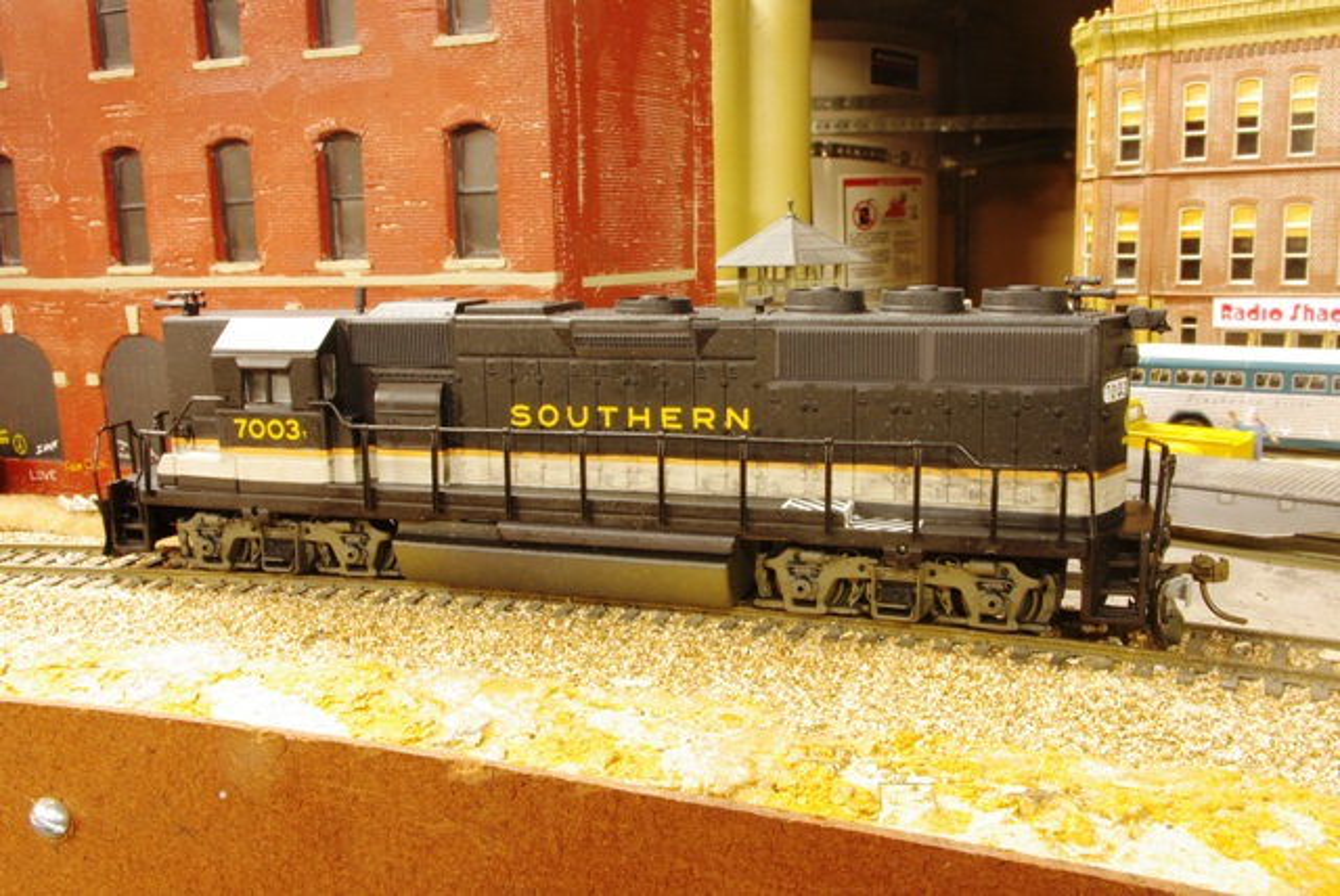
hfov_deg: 55.8
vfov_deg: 39.0
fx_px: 1267
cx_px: 670
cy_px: 448
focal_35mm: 34
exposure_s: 10
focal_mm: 23.13
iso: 200
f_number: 27
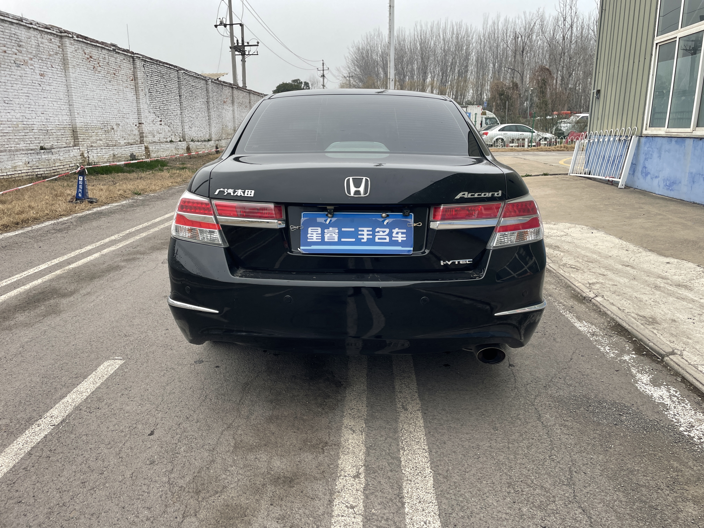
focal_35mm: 26
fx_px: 529
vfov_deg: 53.1
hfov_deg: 67.3
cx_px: 352
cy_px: 264
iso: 32
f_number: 1.6
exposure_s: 1/121
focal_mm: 4.2
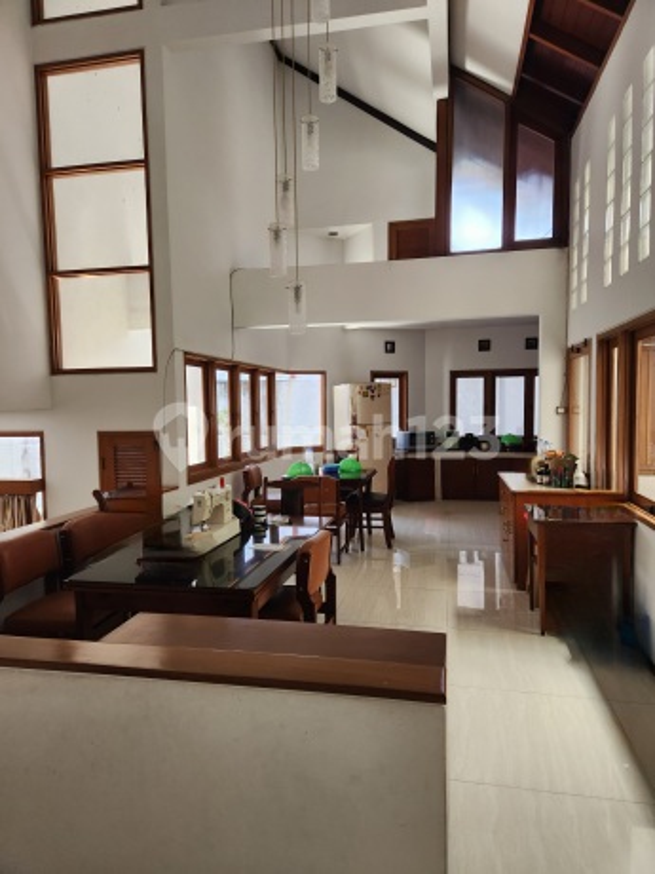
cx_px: 328
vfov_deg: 73.9
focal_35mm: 23
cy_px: 437
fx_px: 580
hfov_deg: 58.9
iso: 200
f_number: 1.8
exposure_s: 1/101
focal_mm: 5.4
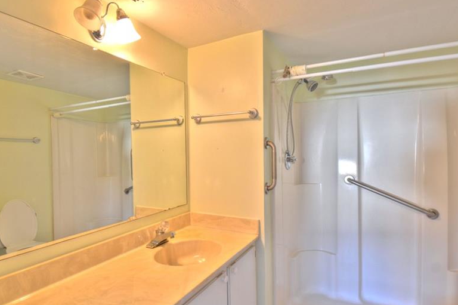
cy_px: 160
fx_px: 254
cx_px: 208
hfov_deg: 83.8
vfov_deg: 61.8
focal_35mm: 20
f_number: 8
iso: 400
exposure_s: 1/10
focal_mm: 10
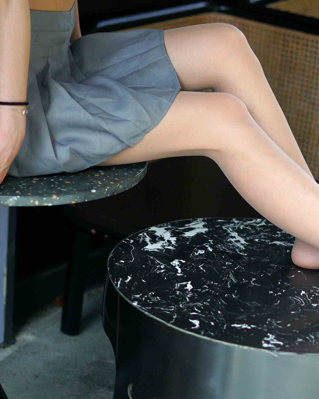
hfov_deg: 12.8
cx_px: 231
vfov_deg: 16.0
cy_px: 113
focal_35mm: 120
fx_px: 1416
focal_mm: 50
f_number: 1.8
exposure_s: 1/1250
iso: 200
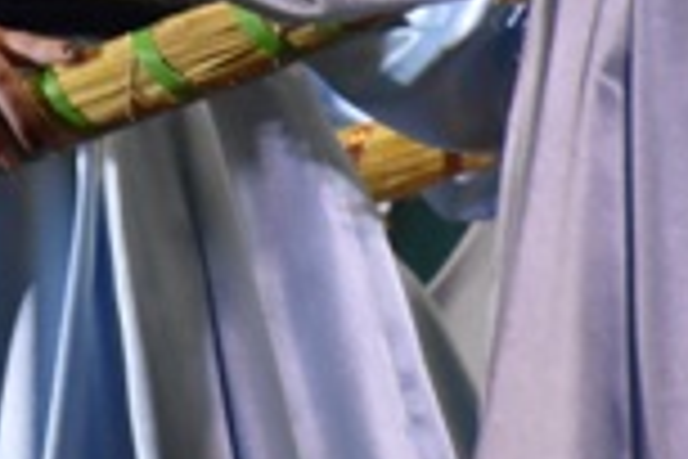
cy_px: -518
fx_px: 19683
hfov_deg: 2.0
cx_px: -9
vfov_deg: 1.3
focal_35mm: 1030
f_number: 5.6
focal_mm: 140
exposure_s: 1/250
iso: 2500
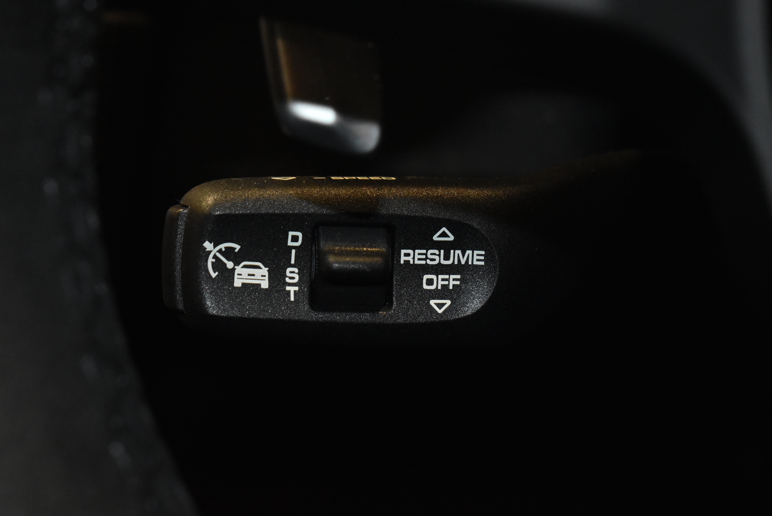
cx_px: 386
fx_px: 1770
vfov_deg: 16.6
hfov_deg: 24.6
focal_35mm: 82
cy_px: 258
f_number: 9
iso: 3200
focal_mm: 55
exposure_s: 1/100
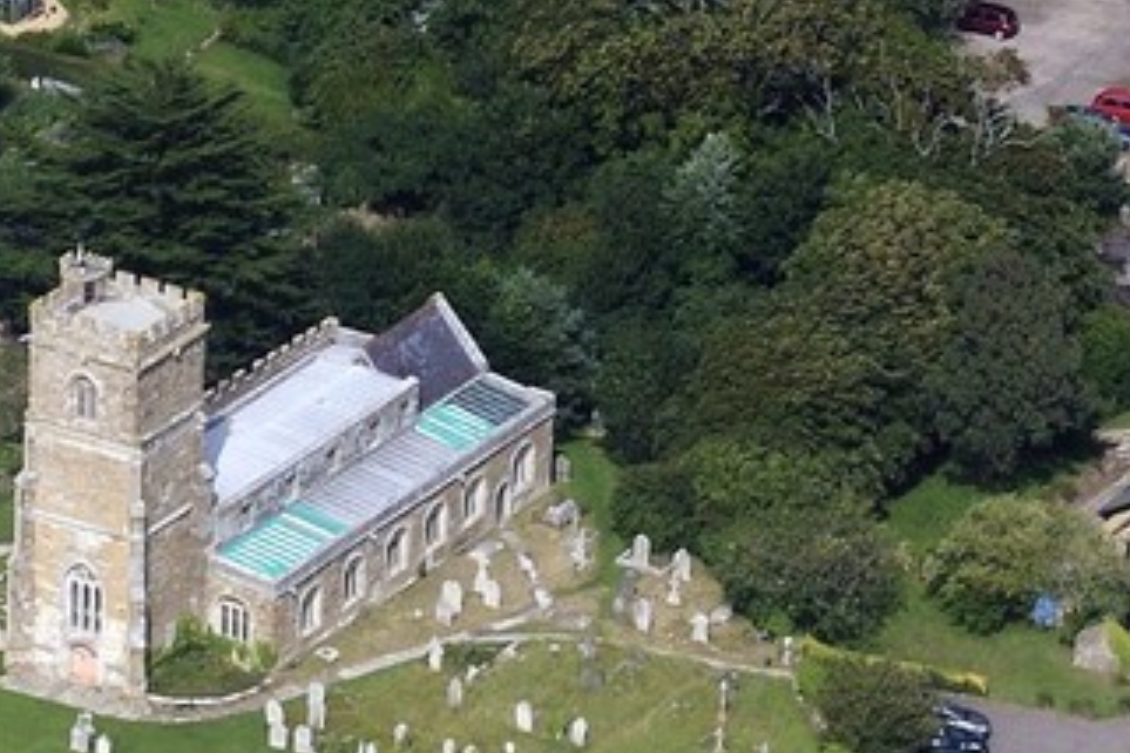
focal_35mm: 498
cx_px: -1605
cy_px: -468
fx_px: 15630
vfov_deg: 2.8
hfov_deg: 4.1
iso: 400
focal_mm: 100
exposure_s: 1/800
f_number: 7.1
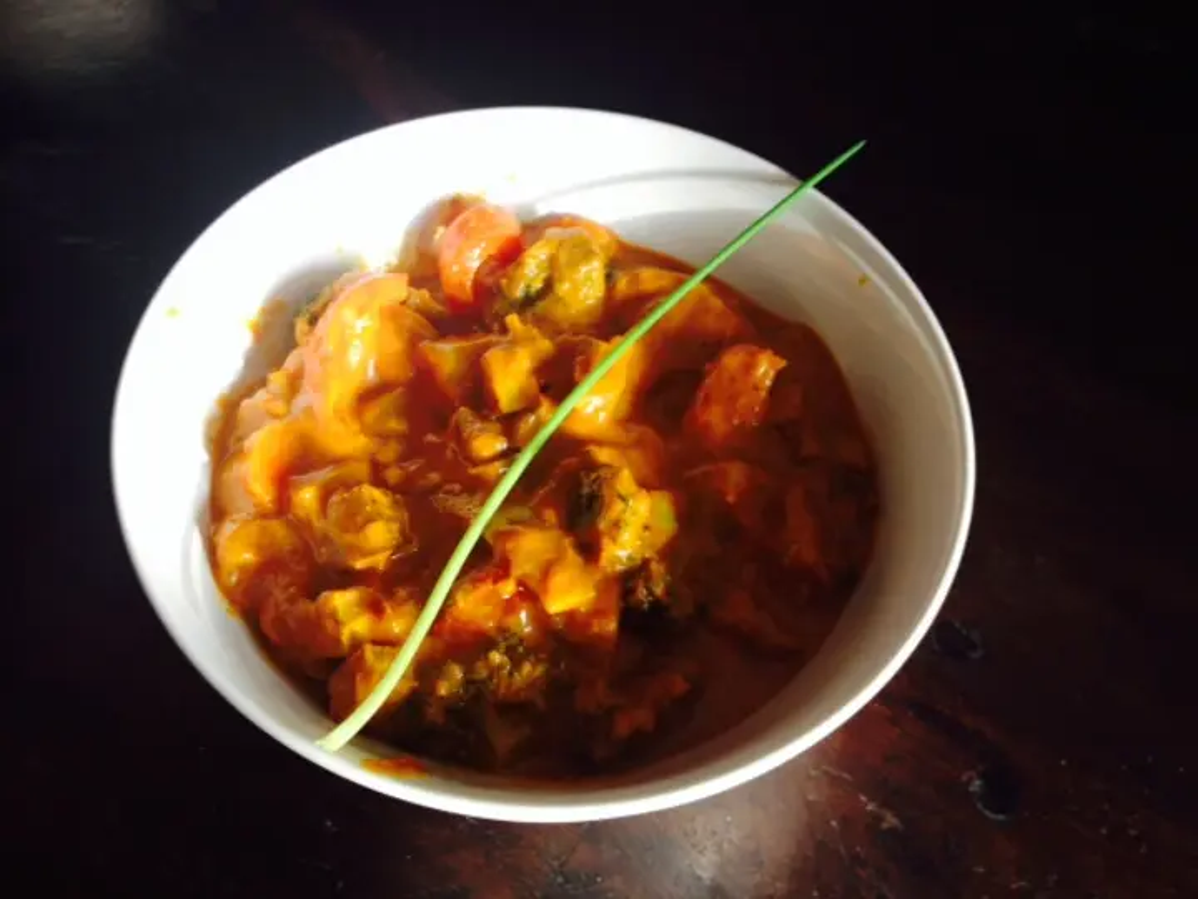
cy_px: 450
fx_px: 1211
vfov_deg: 40.7
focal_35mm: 35
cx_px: 599
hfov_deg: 52.6
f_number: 2.4
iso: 50
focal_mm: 4.28
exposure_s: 1/20
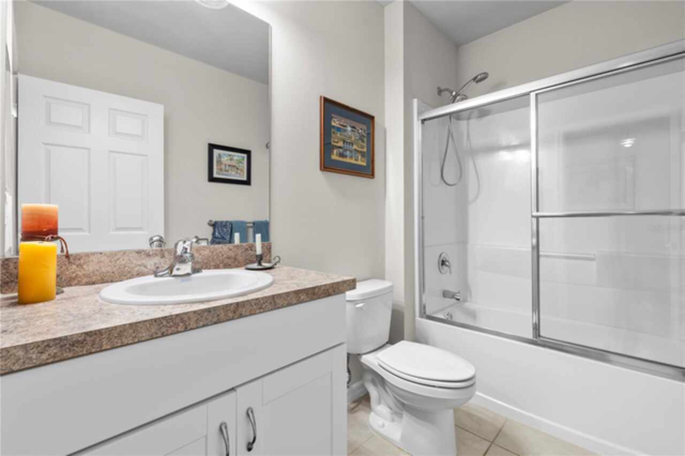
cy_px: 228
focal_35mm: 16
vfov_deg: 72.0
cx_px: 342
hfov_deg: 95.0
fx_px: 314
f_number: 8
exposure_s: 1/2
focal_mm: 16.5
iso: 125
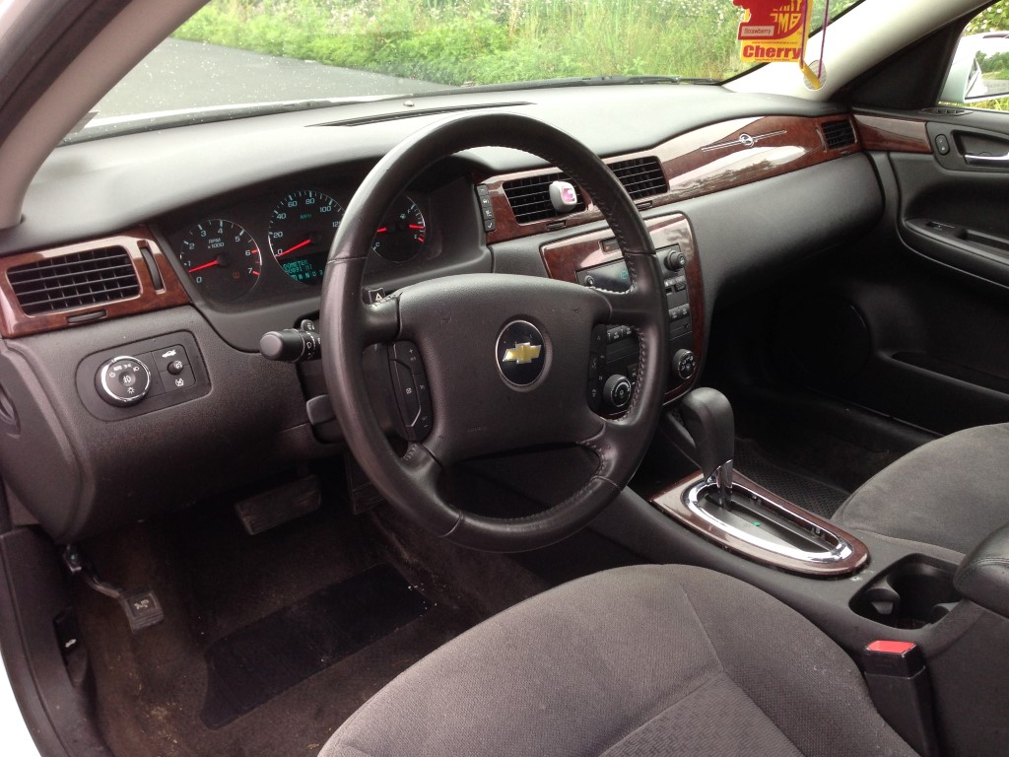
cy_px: 378
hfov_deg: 55.4
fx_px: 962
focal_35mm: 33
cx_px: 504
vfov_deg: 42.9
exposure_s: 1/60
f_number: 2.4
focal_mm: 4.12
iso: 64
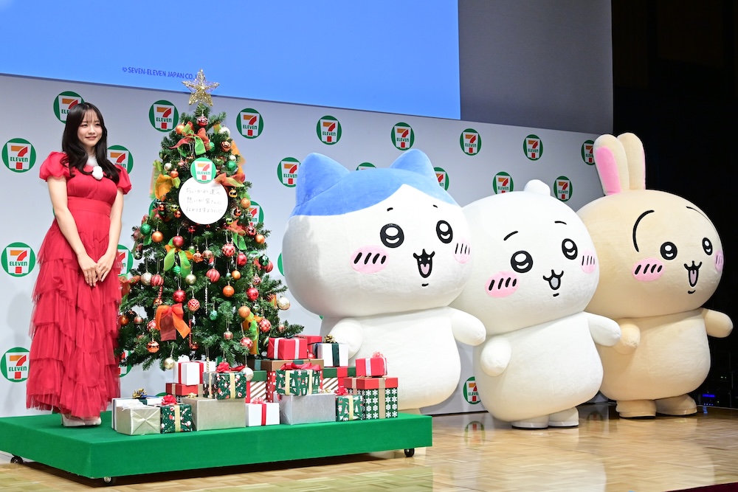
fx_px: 1148
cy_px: 246
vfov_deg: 24.2
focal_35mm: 56
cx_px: 369
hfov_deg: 35.6
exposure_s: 1/160
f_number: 11
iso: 6400
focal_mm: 56
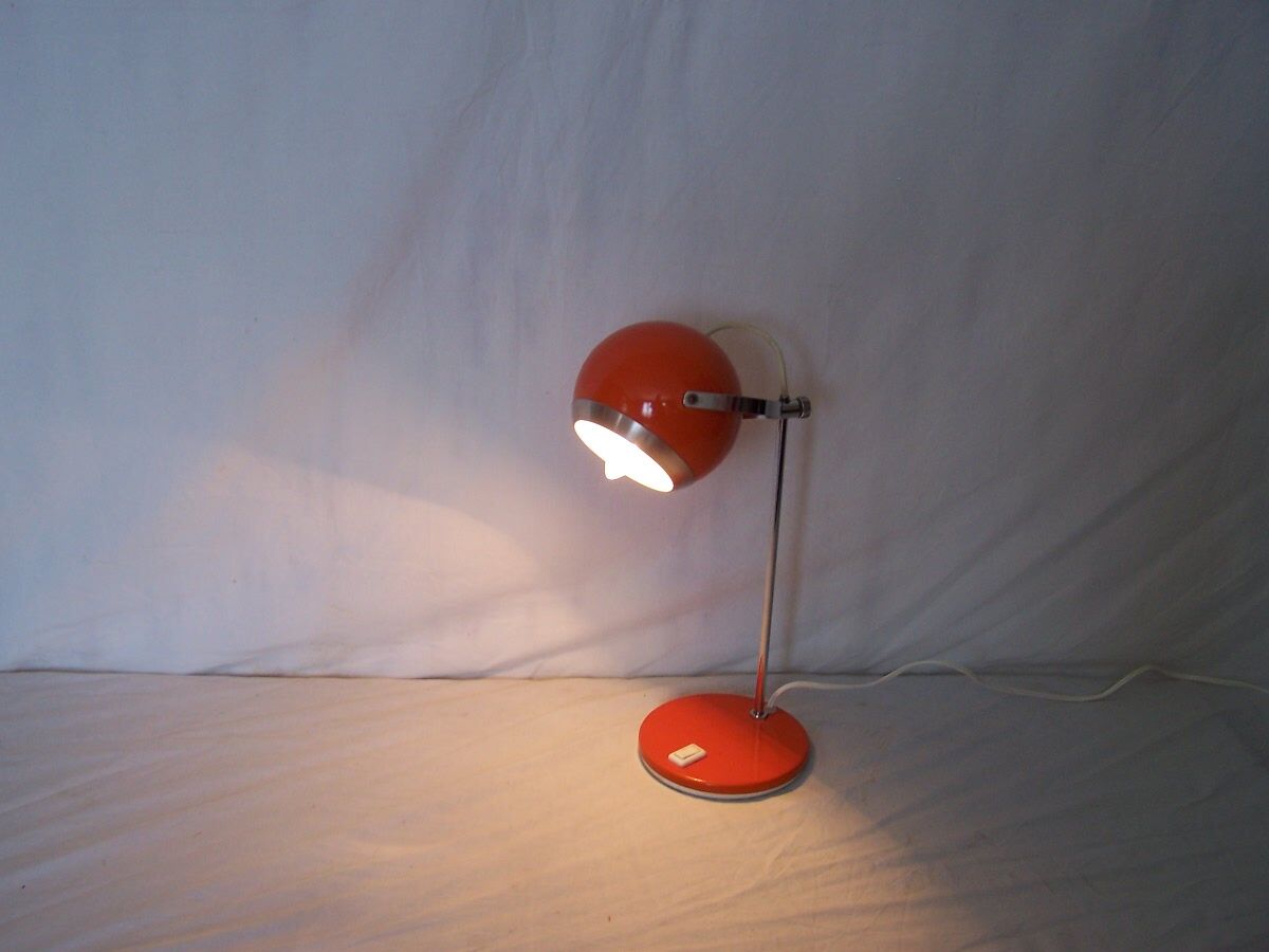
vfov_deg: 37.7
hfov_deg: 49.0
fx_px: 1393
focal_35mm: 38
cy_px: 476
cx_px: 634
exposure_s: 1/30
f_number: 2.8
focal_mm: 6.3
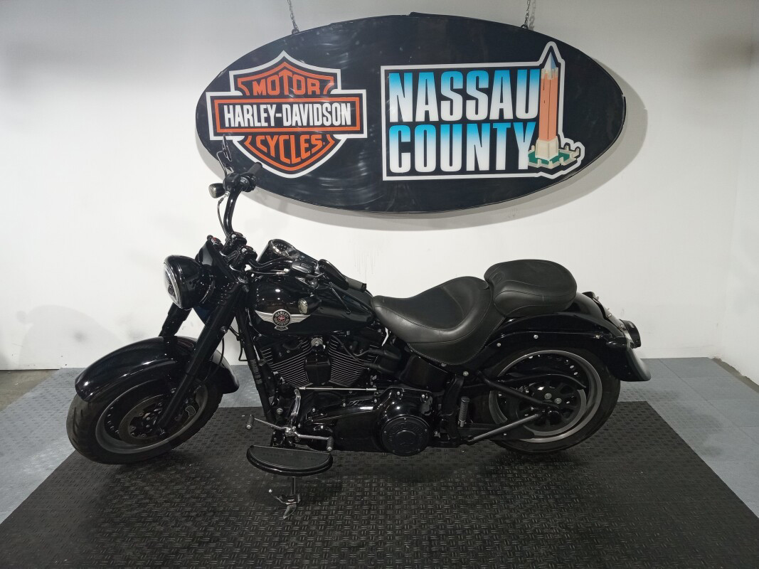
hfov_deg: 63.4
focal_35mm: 28
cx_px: 380
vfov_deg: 49.7
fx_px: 614
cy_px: 284
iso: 411
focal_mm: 3.71
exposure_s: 1/40
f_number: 2.2
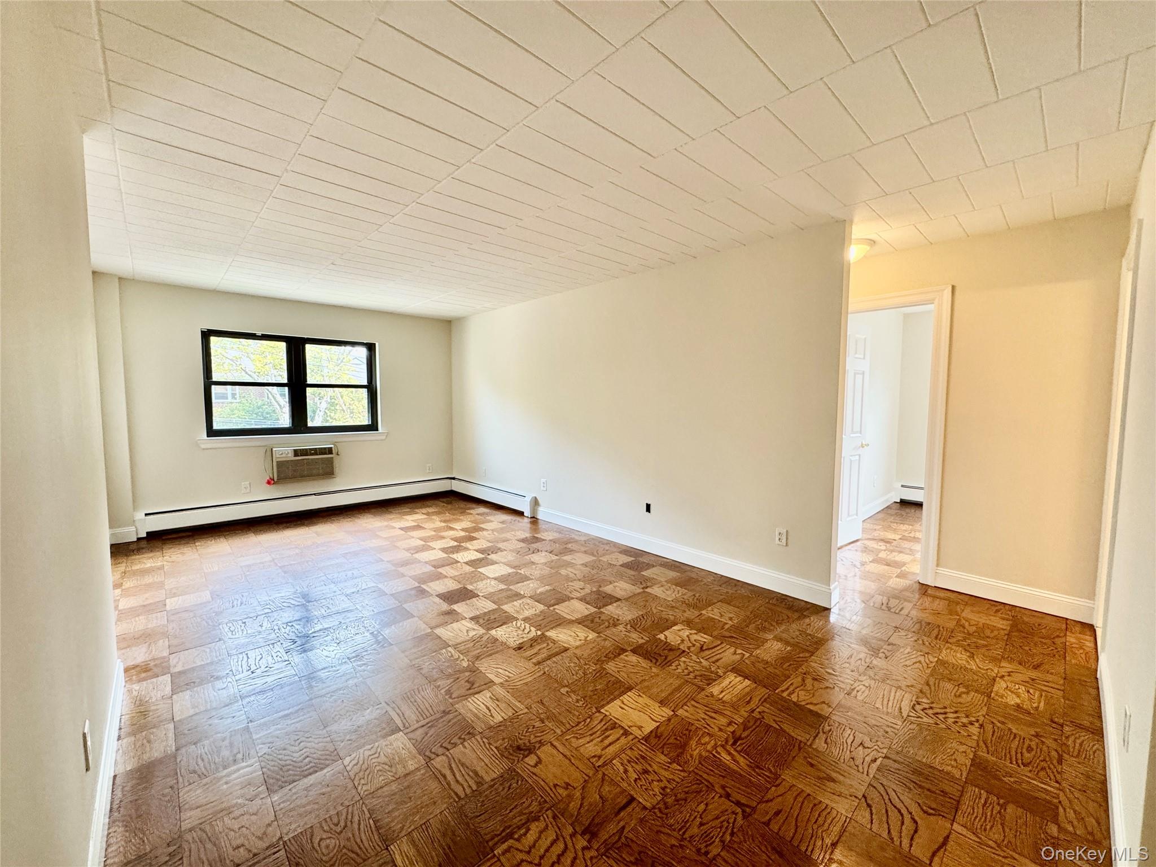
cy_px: 434
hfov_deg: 102.1
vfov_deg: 85.7
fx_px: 468
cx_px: 578
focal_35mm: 14
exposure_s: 1/120
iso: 250
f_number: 2.2
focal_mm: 2.22
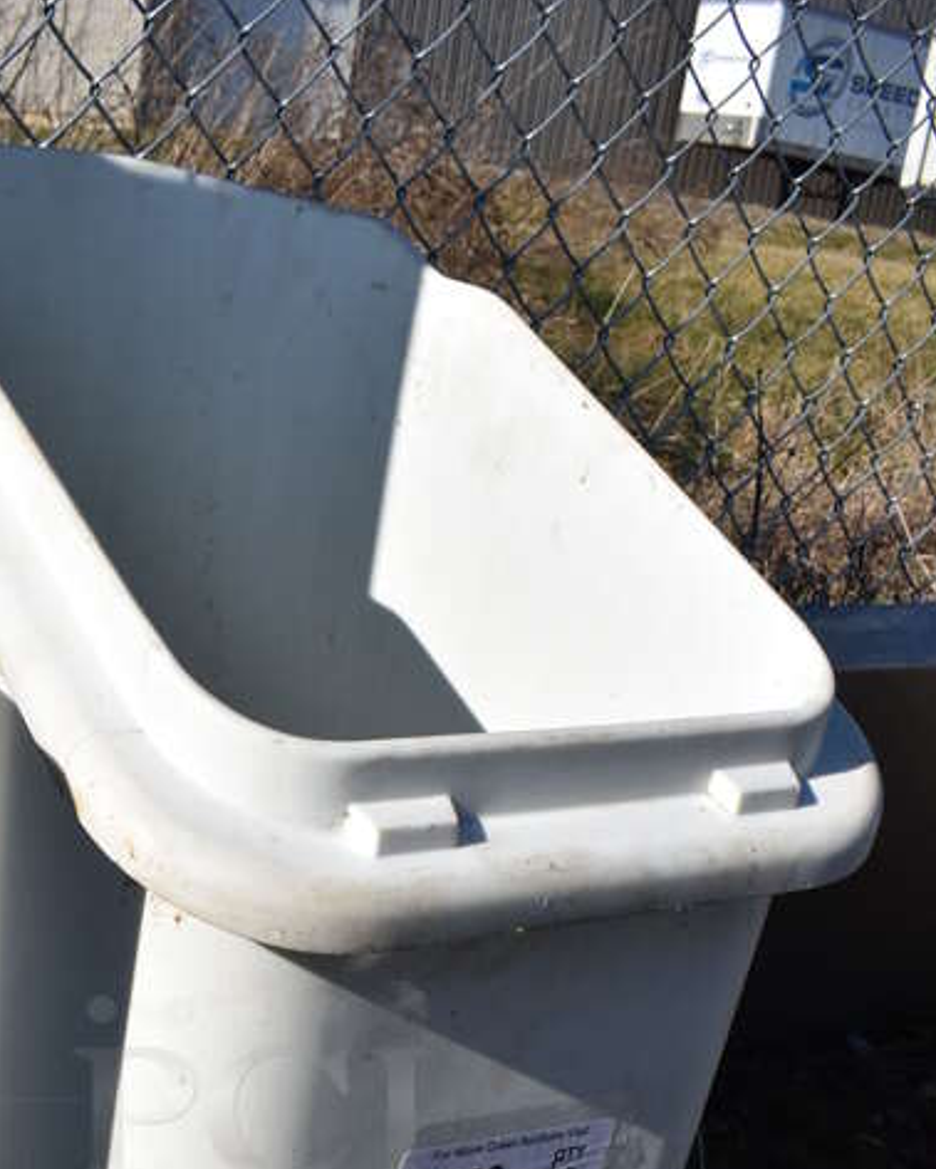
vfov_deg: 35.2
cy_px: 1111
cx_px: 255
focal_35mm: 49
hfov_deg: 30.4
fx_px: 1696
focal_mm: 18
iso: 100
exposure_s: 1/320
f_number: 9
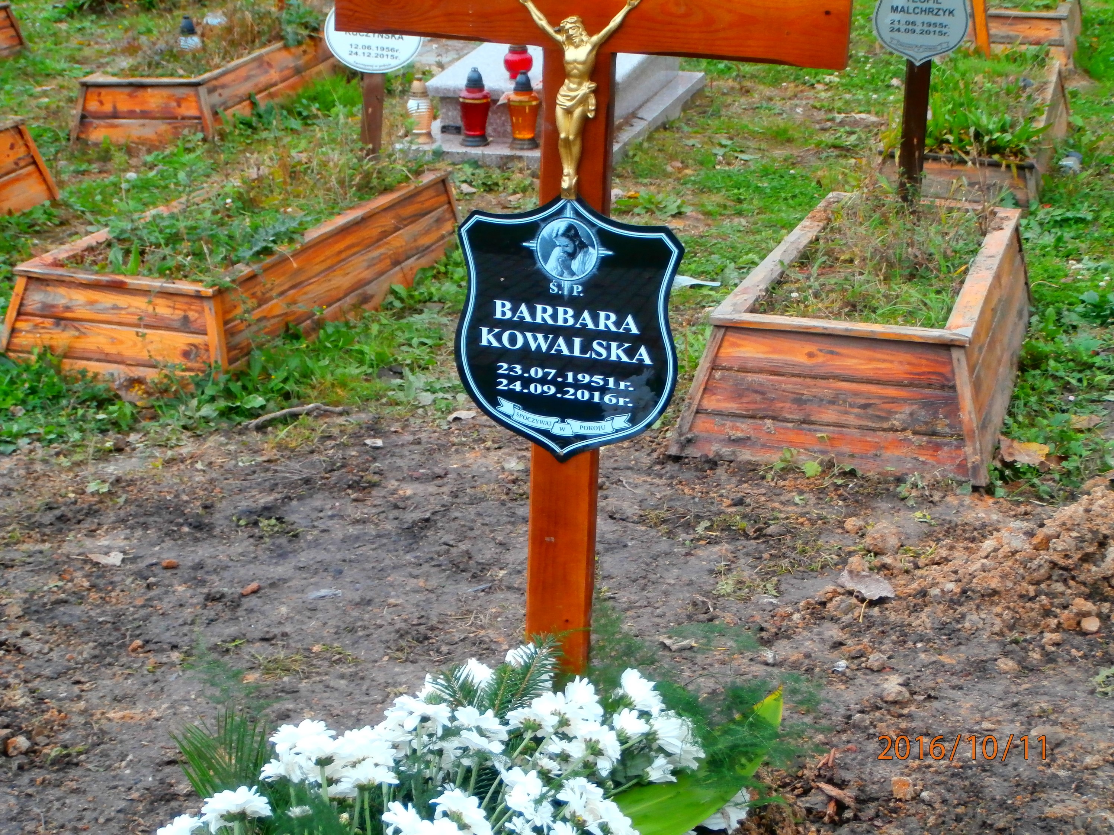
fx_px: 1834
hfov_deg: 33.8
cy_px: 418
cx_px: 557
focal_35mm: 57
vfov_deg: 25.7
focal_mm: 10.11
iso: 200
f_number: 4.5
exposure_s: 1/50
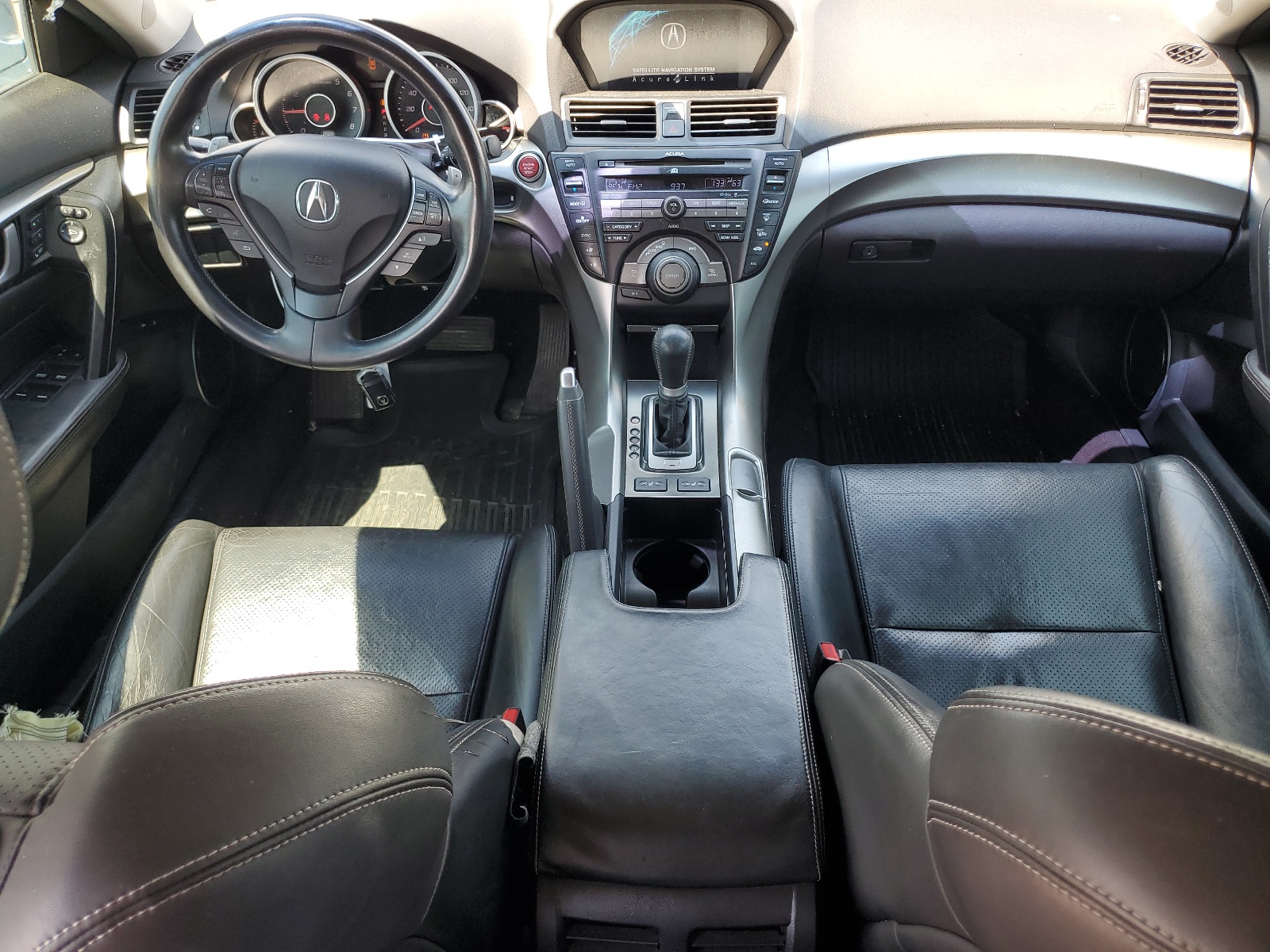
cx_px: 635
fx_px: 954
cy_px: 476
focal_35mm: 26
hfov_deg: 67.3
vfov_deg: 53.1
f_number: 1.5
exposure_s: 1/130
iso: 50
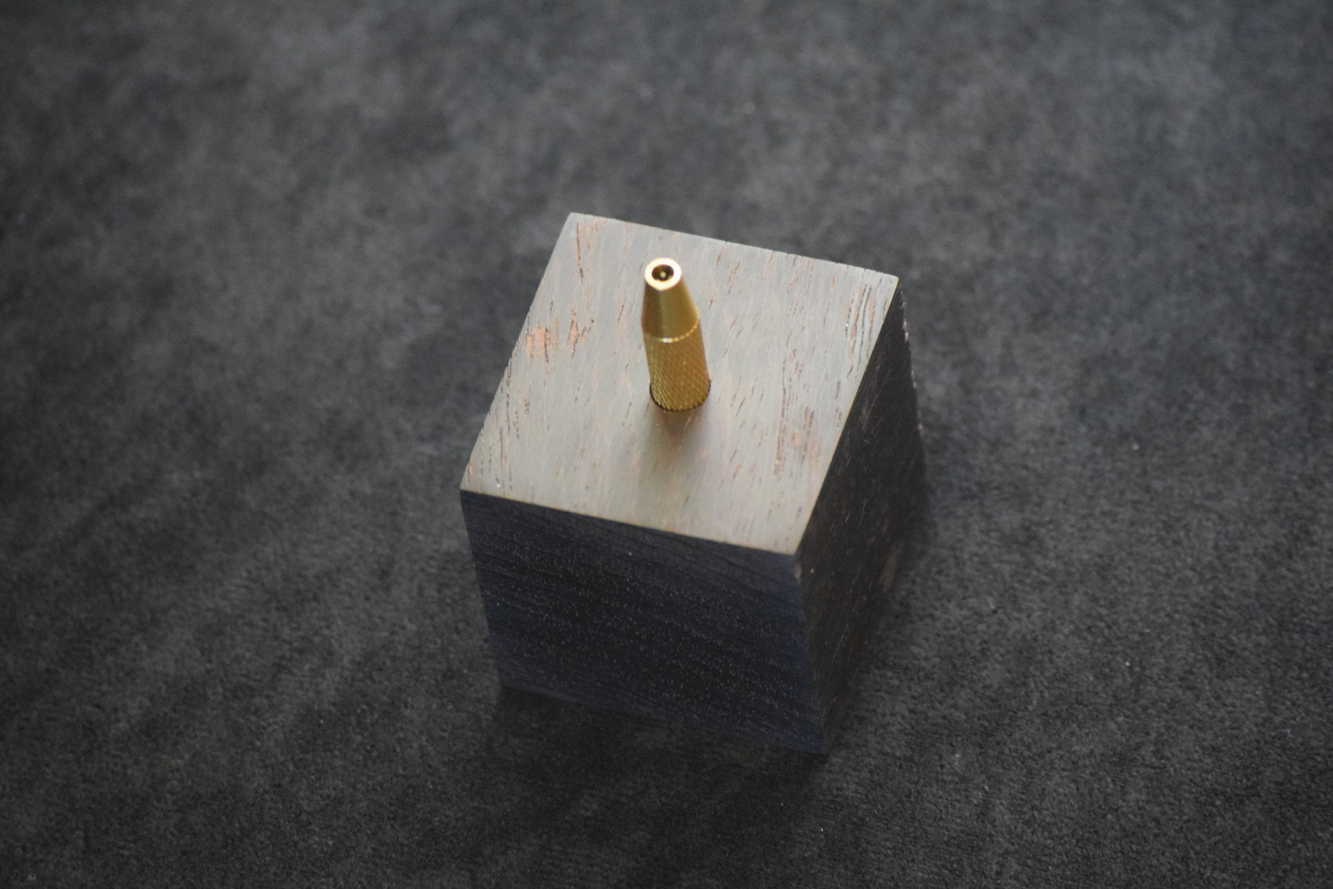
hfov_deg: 8.9
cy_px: 444
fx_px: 8608
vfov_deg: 5.9
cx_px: 666
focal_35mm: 232
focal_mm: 155
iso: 6400
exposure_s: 1/50
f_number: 5
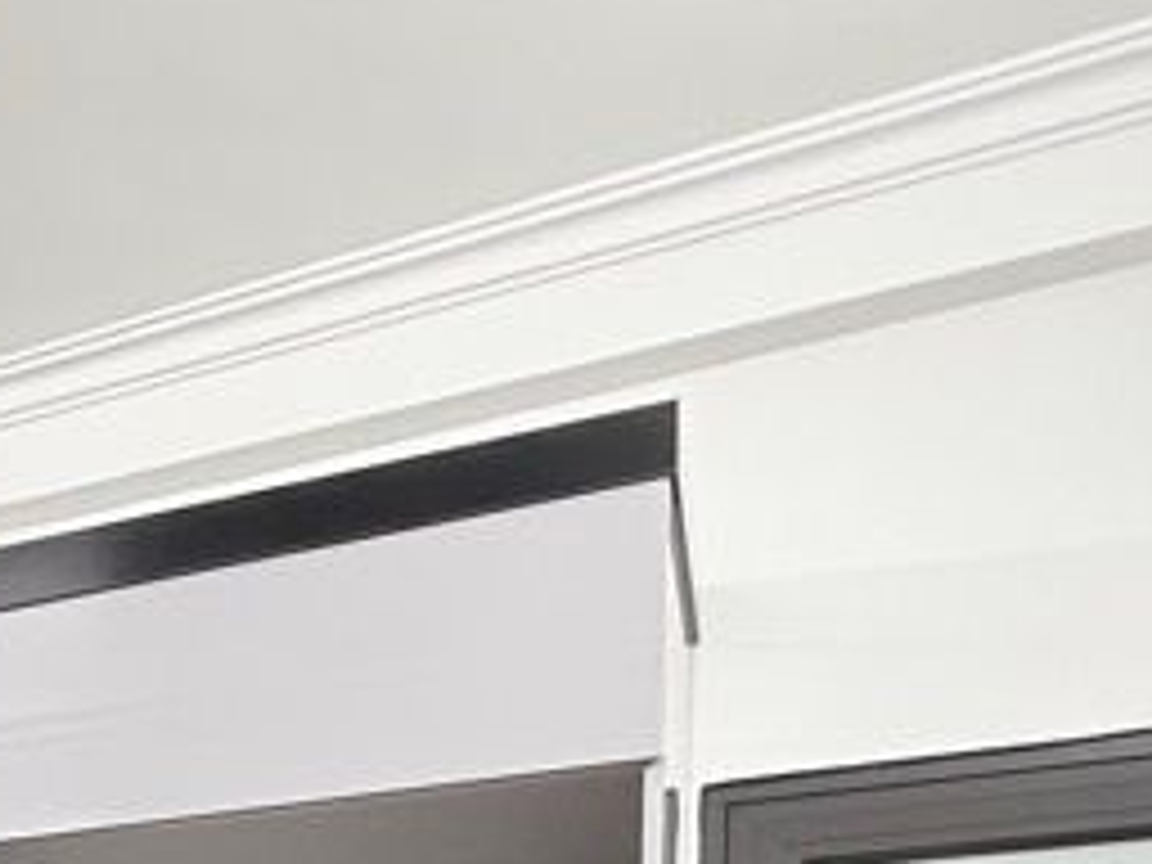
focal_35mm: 56
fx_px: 1864
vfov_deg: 22.0
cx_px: -567
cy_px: 1264
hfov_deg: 25.8
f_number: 2.2
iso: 125
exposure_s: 1/100
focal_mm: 2.22
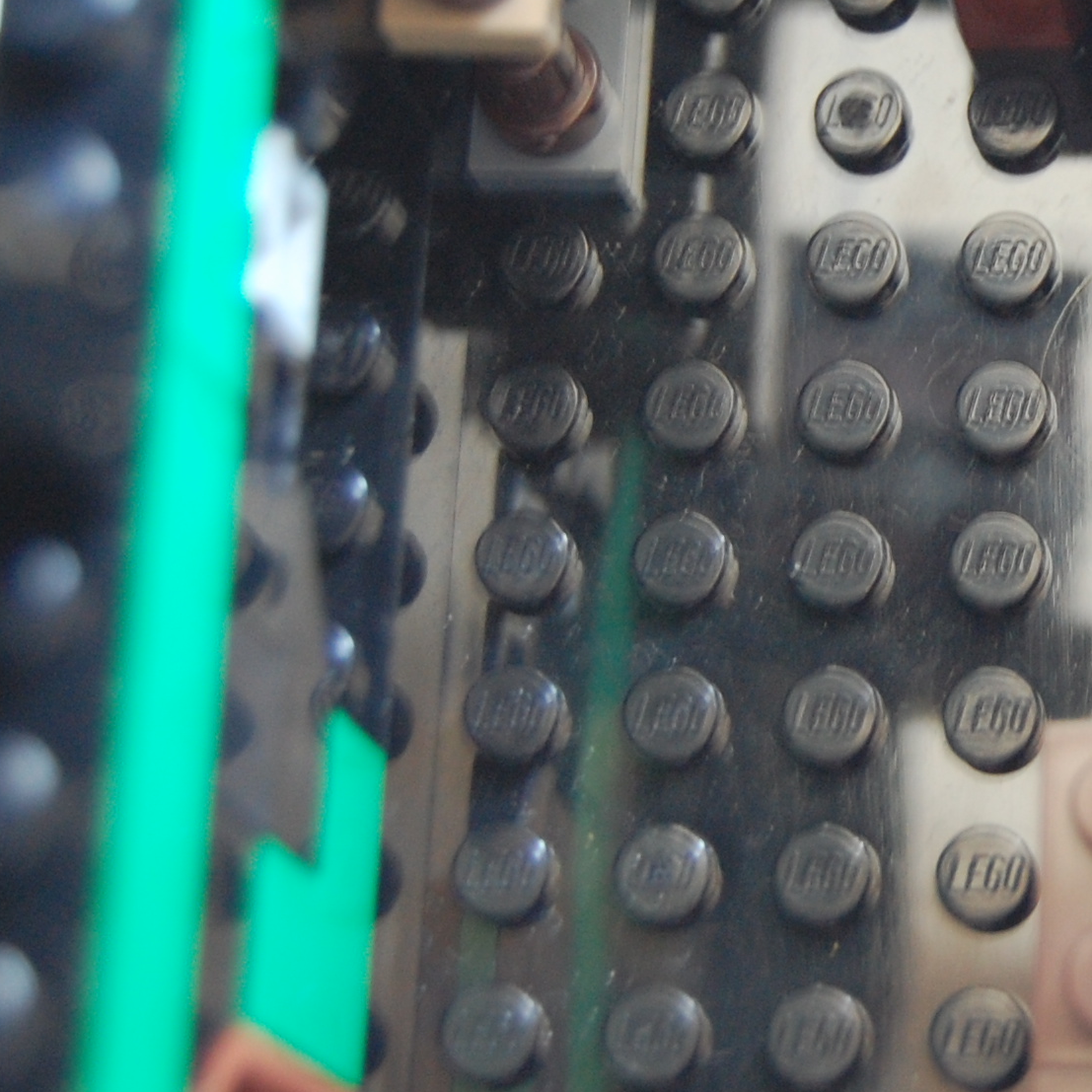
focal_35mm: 121
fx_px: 4324
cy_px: 433
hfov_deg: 13.9
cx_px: 1339
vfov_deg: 14.4
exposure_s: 1/8
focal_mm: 35
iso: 800
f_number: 4.8
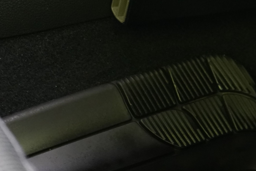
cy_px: -63
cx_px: 209
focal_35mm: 185
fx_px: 1315
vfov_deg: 7.3
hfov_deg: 11.1
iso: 5000
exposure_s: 1/20
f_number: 5.6
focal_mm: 63
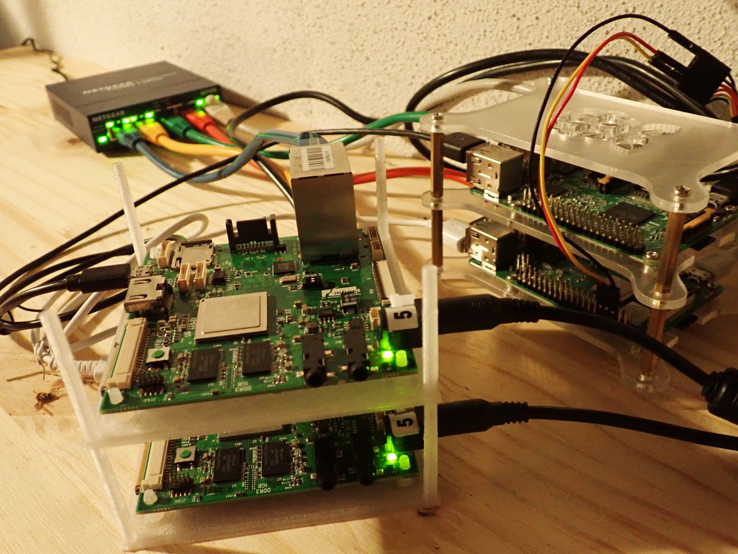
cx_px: 369
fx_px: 682
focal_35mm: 32
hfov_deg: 56.8
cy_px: 277
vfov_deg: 44.2
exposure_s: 1/13
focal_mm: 5.87
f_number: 2.4
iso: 800
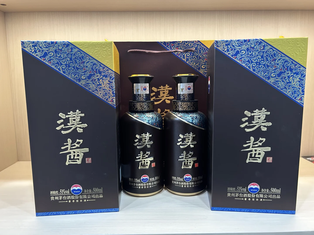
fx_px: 236
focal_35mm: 26
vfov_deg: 53.1
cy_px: 118
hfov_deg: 67.3
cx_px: 157
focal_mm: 5.7
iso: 250
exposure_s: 1/50
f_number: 1.5
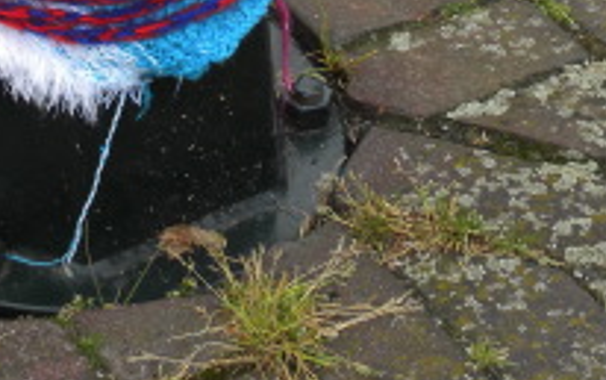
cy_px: -492
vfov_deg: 5.2
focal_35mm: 247
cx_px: 141
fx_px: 4082
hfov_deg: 8.5
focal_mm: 13.4
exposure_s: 1/143
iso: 64
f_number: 4
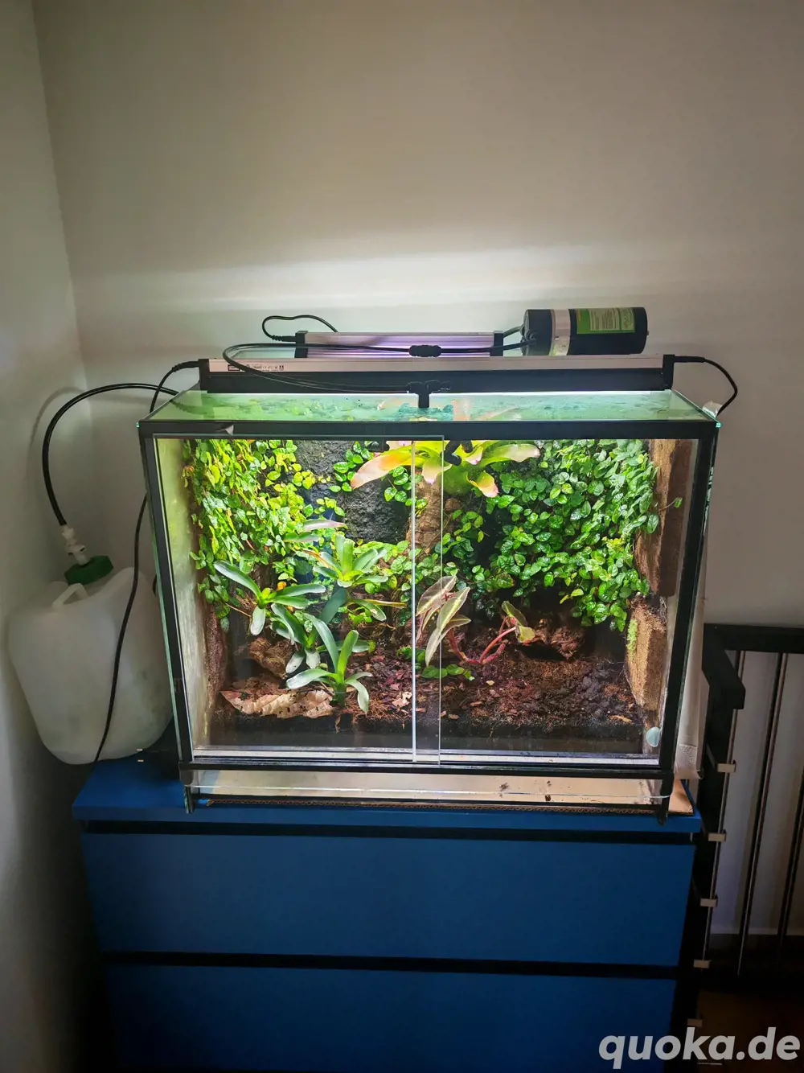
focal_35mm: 26
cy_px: 536
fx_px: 805
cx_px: 402
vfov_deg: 67.3
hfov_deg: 53.0
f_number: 1.6
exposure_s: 1/120
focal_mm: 5.4
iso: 160
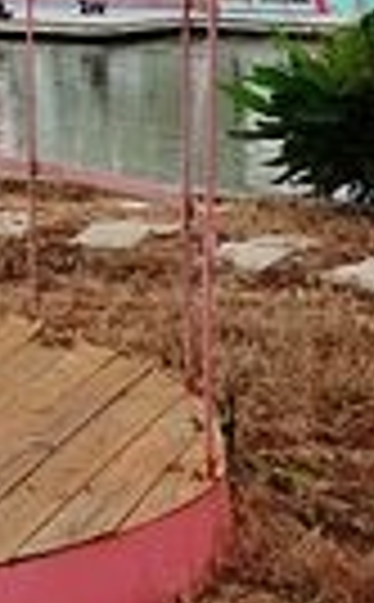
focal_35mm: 119
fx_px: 1953
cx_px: -608
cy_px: -232
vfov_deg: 16.4
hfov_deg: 9.4
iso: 125
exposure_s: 1/200
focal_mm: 9
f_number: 4
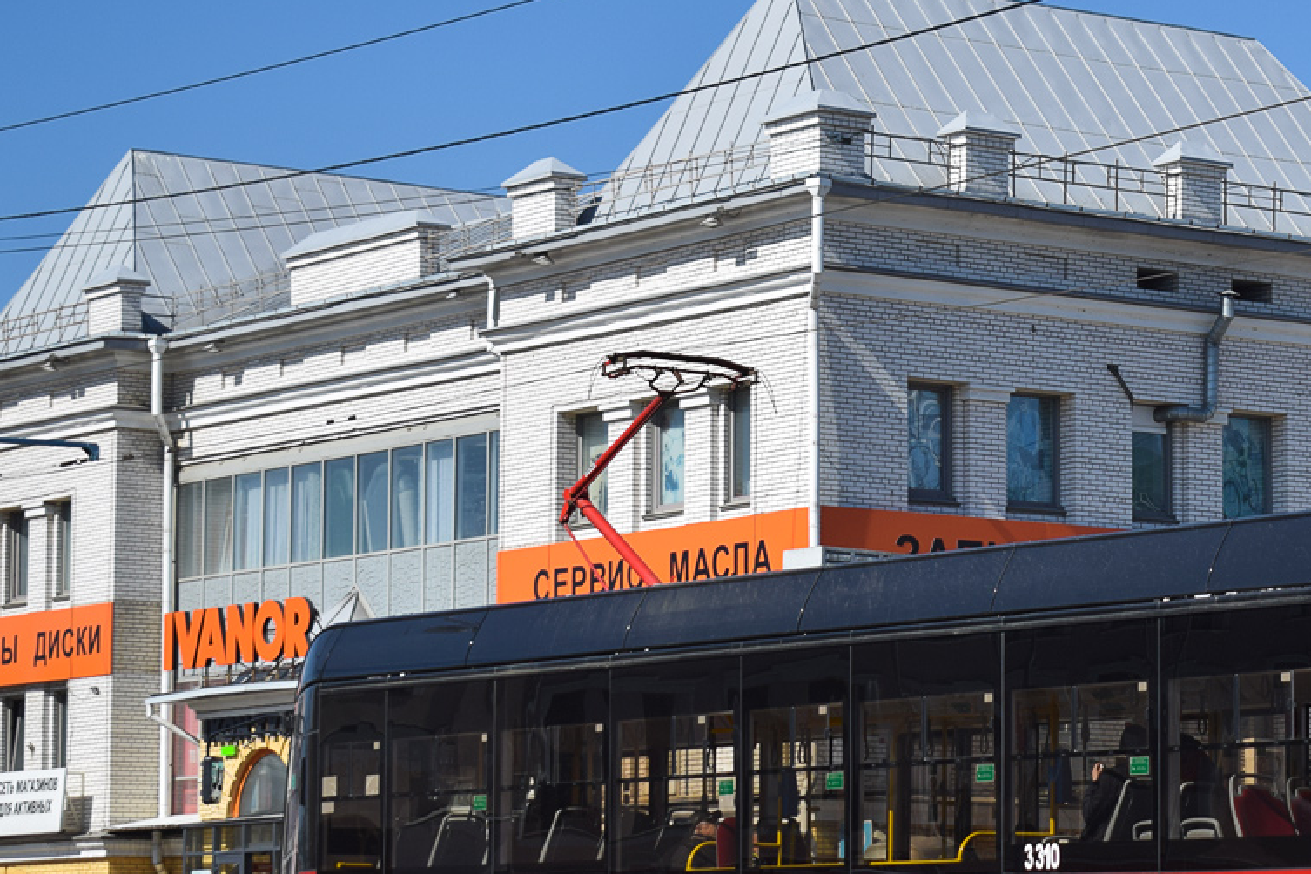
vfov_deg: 12.4
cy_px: 590
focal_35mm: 110
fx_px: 4006
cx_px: 1043
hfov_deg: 18.4
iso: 100
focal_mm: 46
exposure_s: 1/800
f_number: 6.3
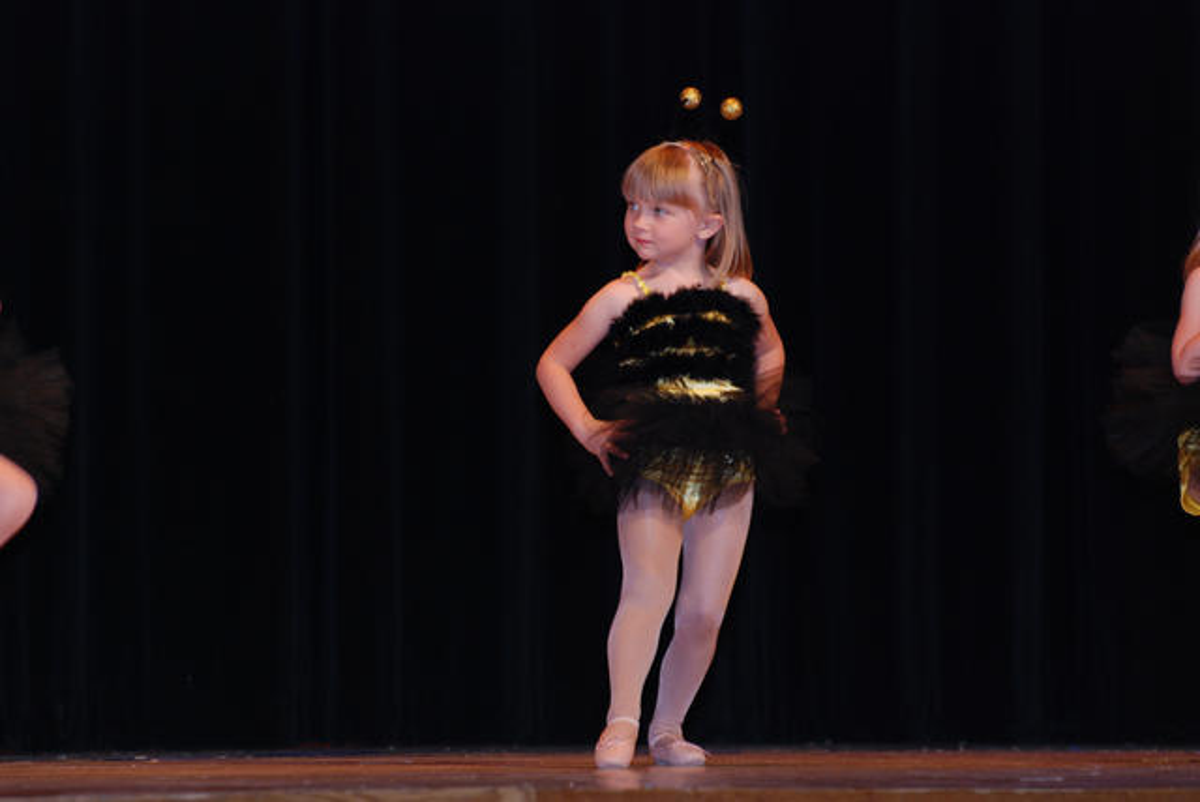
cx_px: 600
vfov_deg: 4.7
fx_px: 9759
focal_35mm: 292
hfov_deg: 7.0
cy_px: 401
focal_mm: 195
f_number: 5.3
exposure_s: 1/60
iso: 400
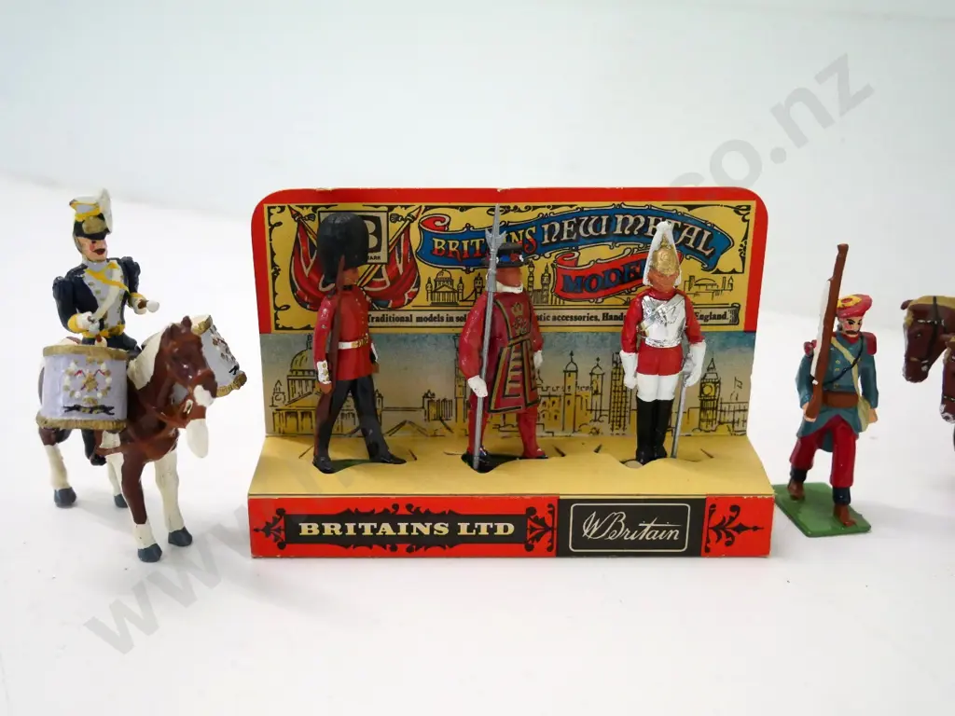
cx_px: 478
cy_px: 358
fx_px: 1214
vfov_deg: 32.9
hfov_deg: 42.9
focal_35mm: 44
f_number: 4.2
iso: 3200
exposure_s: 1/320
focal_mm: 22
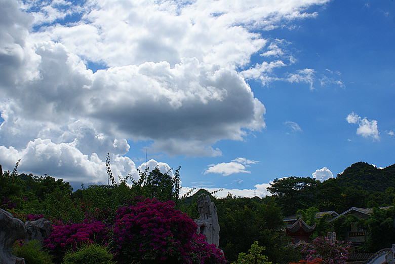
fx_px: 576
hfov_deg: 37.8
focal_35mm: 52
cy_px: 132
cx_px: 198
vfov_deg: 25.8
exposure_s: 1/500
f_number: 9
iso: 100
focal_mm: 35
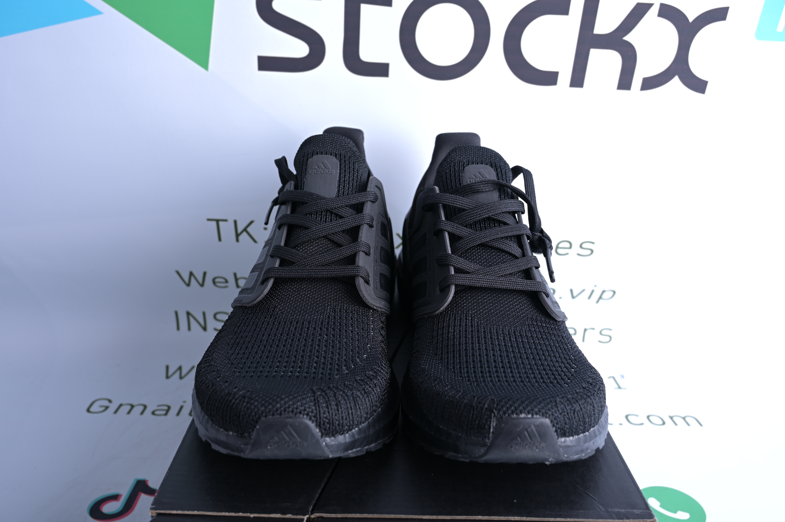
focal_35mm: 30
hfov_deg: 62.0
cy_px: 261
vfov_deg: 43.6
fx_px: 654
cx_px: 392
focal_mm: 30
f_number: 8
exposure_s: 1/200
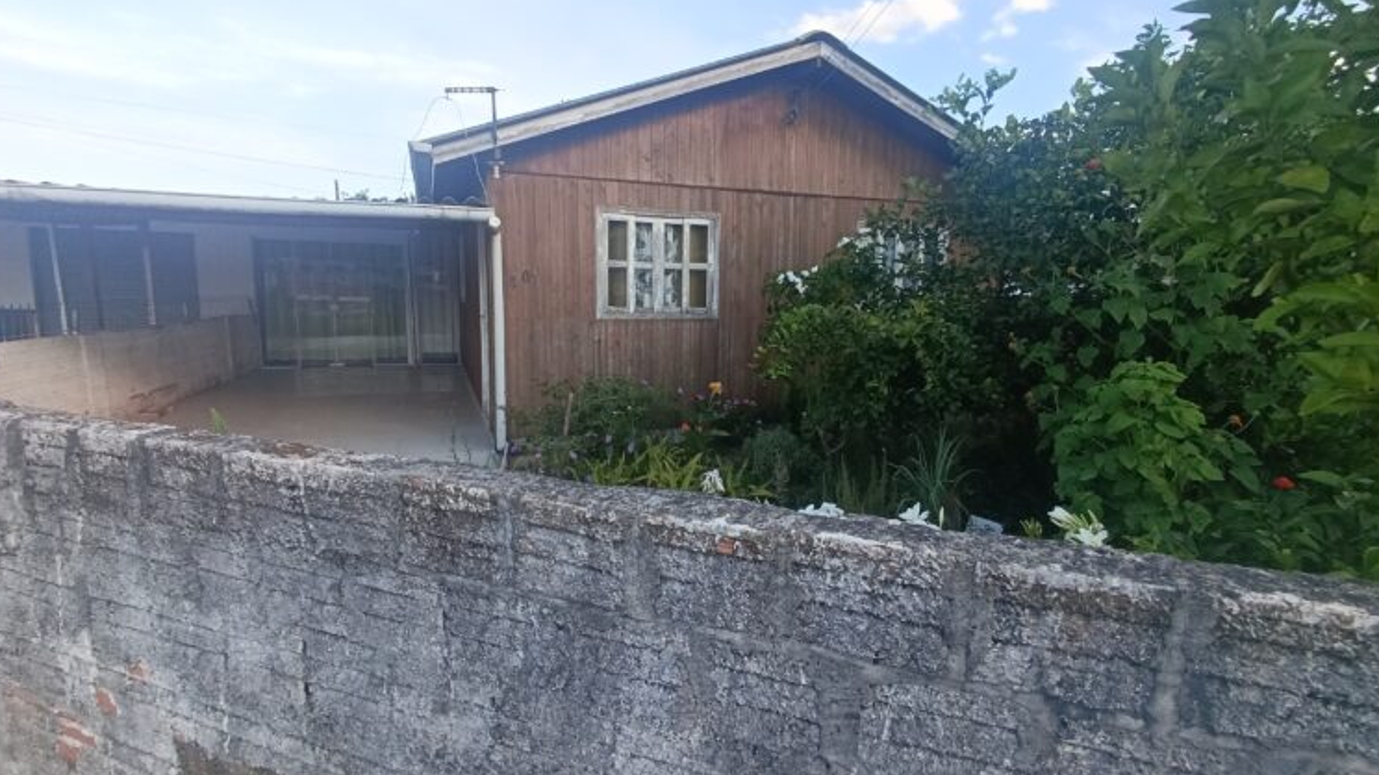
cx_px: 690
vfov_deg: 61.0
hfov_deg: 92.7
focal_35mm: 18
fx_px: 658
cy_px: 376
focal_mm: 1.65
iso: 50
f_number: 2.2
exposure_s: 1/313
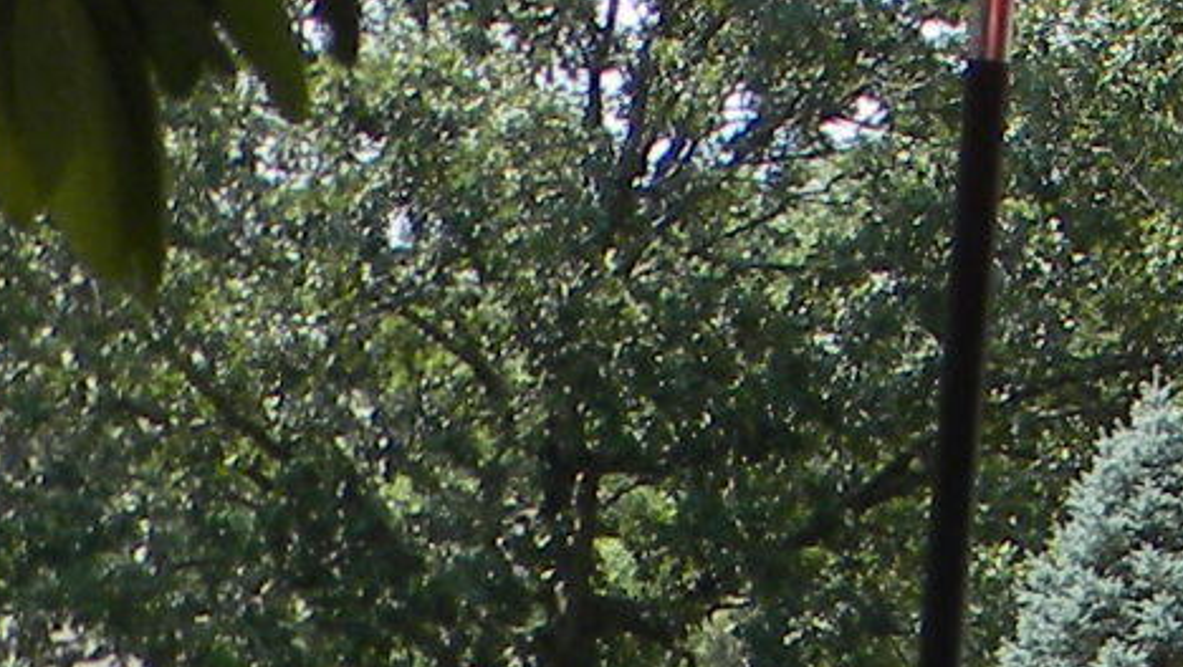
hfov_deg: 9.7
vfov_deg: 5.5
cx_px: 1709
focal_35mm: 217
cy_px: 1172
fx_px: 6812
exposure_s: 1/296
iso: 80
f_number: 3.7
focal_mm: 6.4
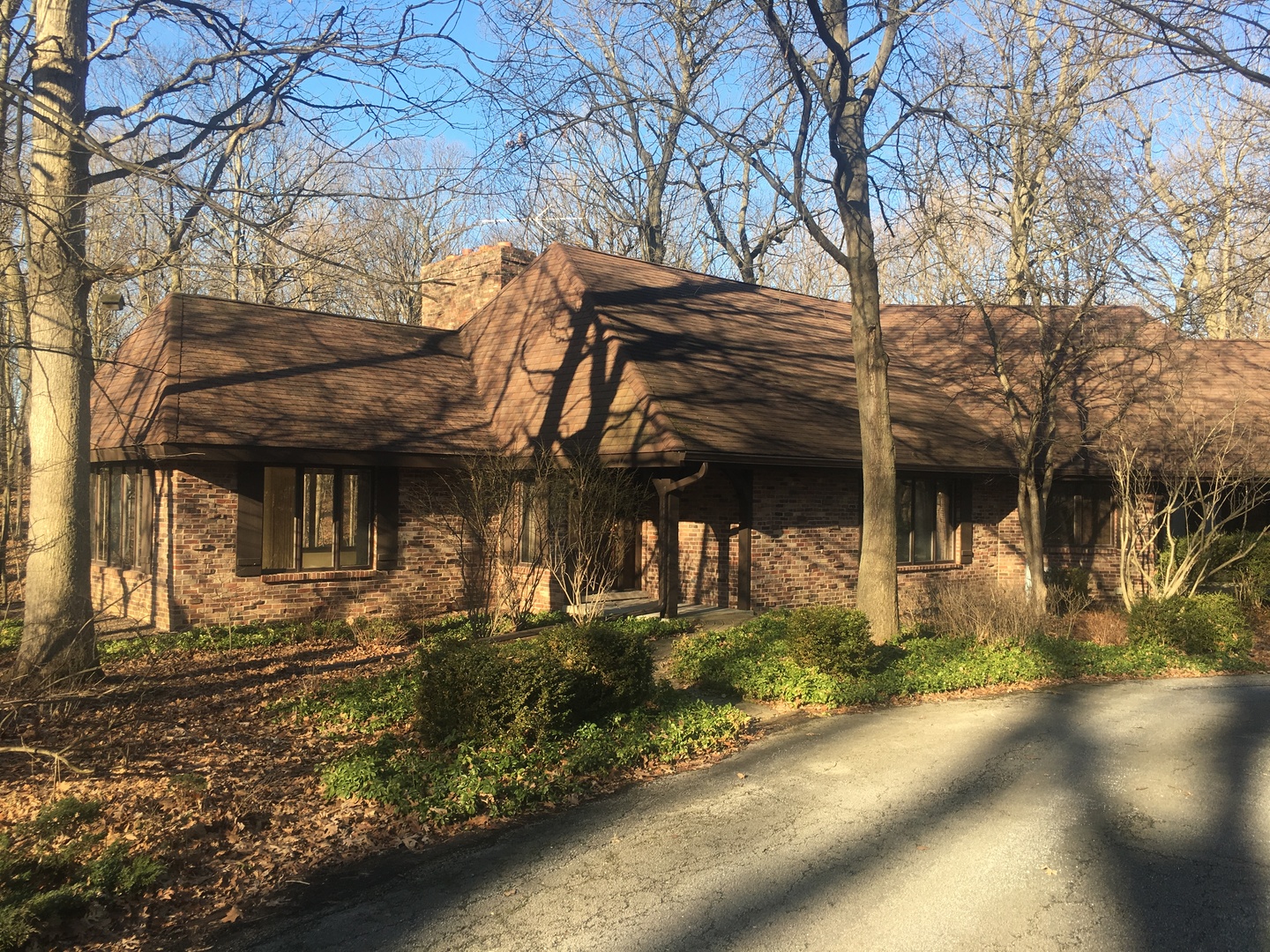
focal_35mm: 29
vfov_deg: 48.2
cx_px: 635
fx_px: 1064
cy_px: 476
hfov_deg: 61.7
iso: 25
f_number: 2.2
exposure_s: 1/363
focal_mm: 4.15
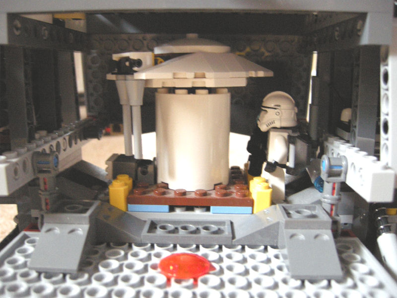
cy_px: 149
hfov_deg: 52.6
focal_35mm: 35
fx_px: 401
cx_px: 198
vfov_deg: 40.7
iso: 400
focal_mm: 7.5
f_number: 2.7
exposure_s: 1/17.8
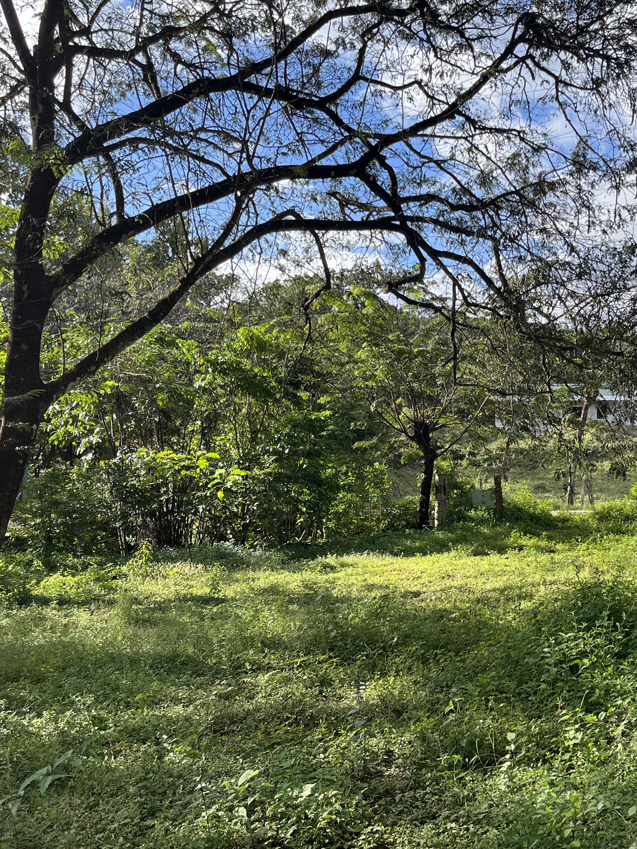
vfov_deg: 44.8
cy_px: 399
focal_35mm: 42
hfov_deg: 33.7
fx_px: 1031
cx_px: 474
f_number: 1.6
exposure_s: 1/1441
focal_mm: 5.1
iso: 50
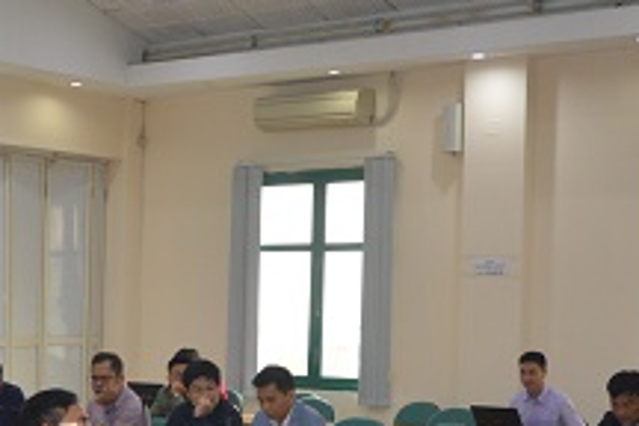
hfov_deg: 26.7
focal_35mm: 75
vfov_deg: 17.8
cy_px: 414
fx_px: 1331
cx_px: 180
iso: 450
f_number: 3.5
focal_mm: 18
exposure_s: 1/60
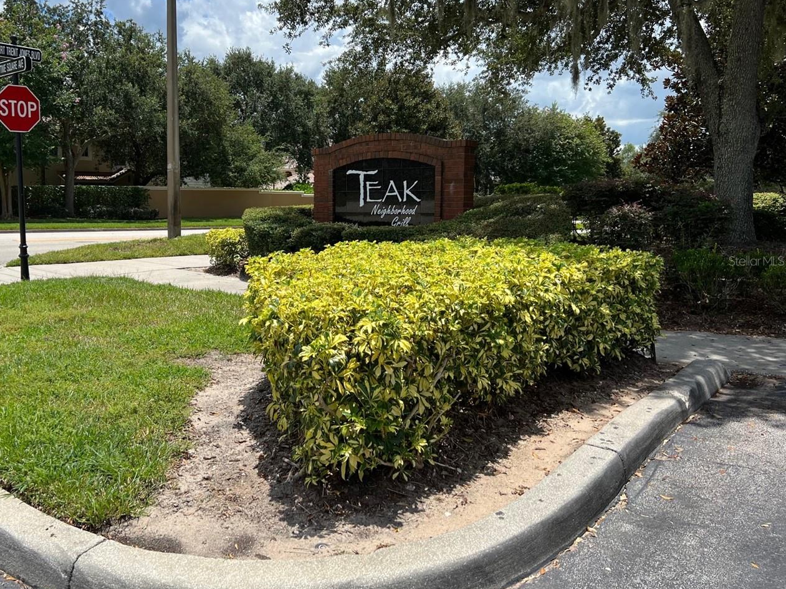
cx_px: 289
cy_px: 261
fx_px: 749
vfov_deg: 42.9
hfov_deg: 54.7
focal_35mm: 33
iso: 50
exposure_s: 1/4274
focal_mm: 5.7
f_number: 1.5
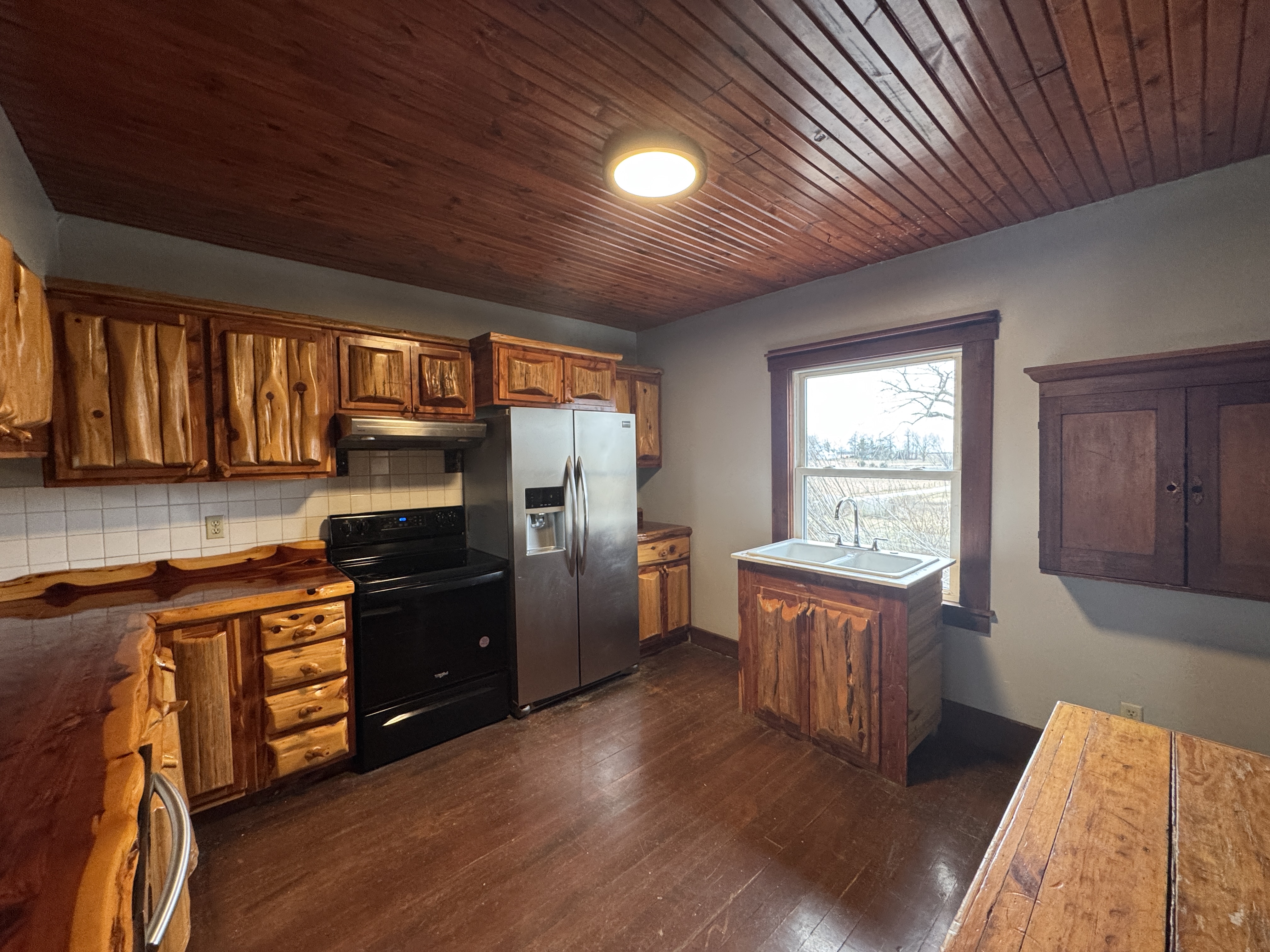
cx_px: 635
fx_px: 514
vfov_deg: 85.7
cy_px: 476
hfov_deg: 102.1
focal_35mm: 14
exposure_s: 1/60
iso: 250
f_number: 2.2
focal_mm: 2.22
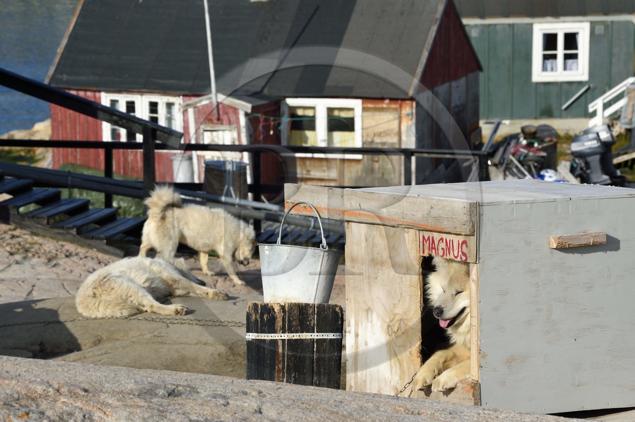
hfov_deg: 13.7
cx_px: 318
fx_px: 2644
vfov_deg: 9.1
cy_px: 211
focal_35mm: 150
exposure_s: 1/400
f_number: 11
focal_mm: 150
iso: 200
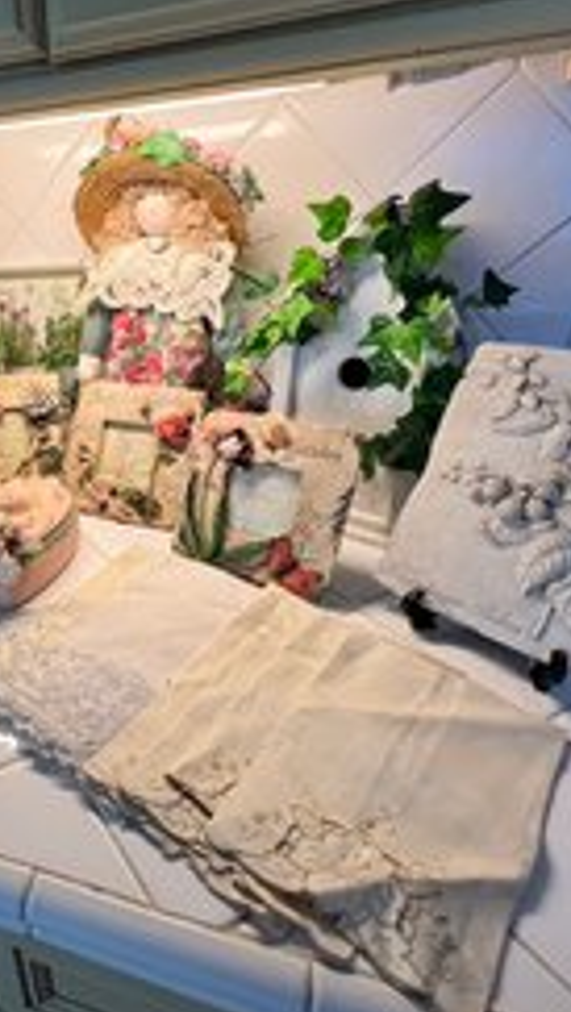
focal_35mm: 20
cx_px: 60
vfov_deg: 86.6
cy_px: 514
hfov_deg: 49.9
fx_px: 537
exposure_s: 1/120
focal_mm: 1.57
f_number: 1.8
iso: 125
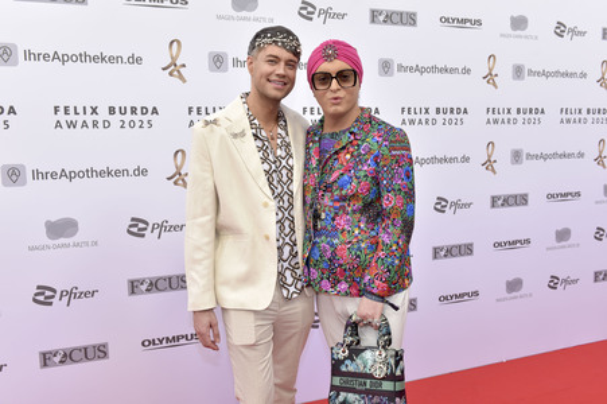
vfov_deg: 41.1
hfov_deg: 58.8
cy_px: 202
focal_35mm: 32
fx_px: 539
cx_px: 304
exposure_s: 1/250
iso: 400
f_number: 6.3
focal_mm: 32
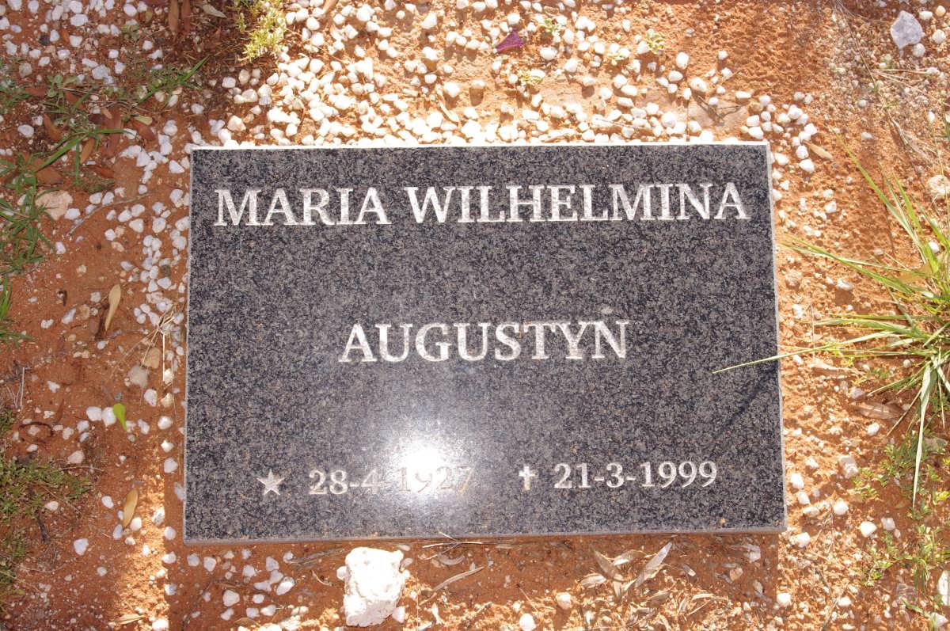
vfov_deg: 25.9
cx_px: 475
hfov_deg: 38.2
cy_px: 316
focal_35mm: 52
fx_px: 1371
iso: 200
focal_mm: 35
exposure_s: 1/60
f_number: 11
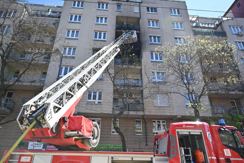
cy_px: 82
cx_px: 122
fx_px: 163
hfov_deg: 73.8
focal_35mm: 24
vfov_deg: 53.1
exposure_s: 1/8000
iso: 1100
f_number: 3.2
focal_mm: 24
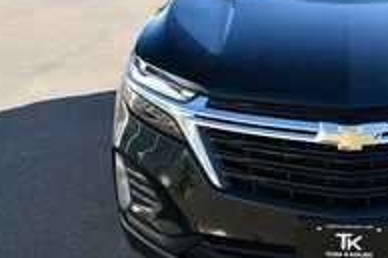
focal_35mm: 62
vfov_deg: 21.9
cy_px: 115
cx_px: 322
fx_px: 668
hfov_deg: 31.4
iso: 200
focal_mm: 20
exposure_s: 1/250
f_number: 6.3
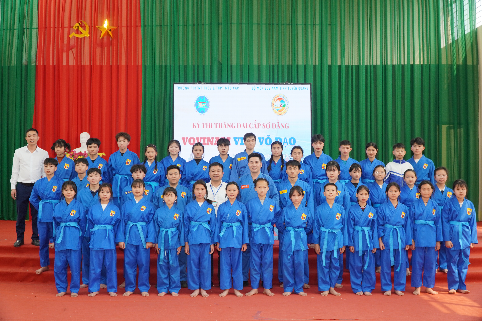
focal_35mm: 39
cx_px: 241
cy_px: 160
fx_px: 522
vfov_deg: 34.2
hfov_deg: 49.6
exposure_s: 1/160
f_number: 4
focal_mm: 26
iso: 250
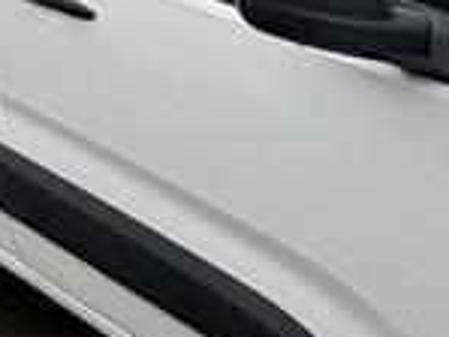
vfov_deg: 14.0
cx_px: -780
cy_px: -388
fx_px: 1090
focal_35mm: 84
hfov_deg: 12.8
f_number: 2.2
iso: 40
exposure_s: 1/669
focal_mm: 2.22
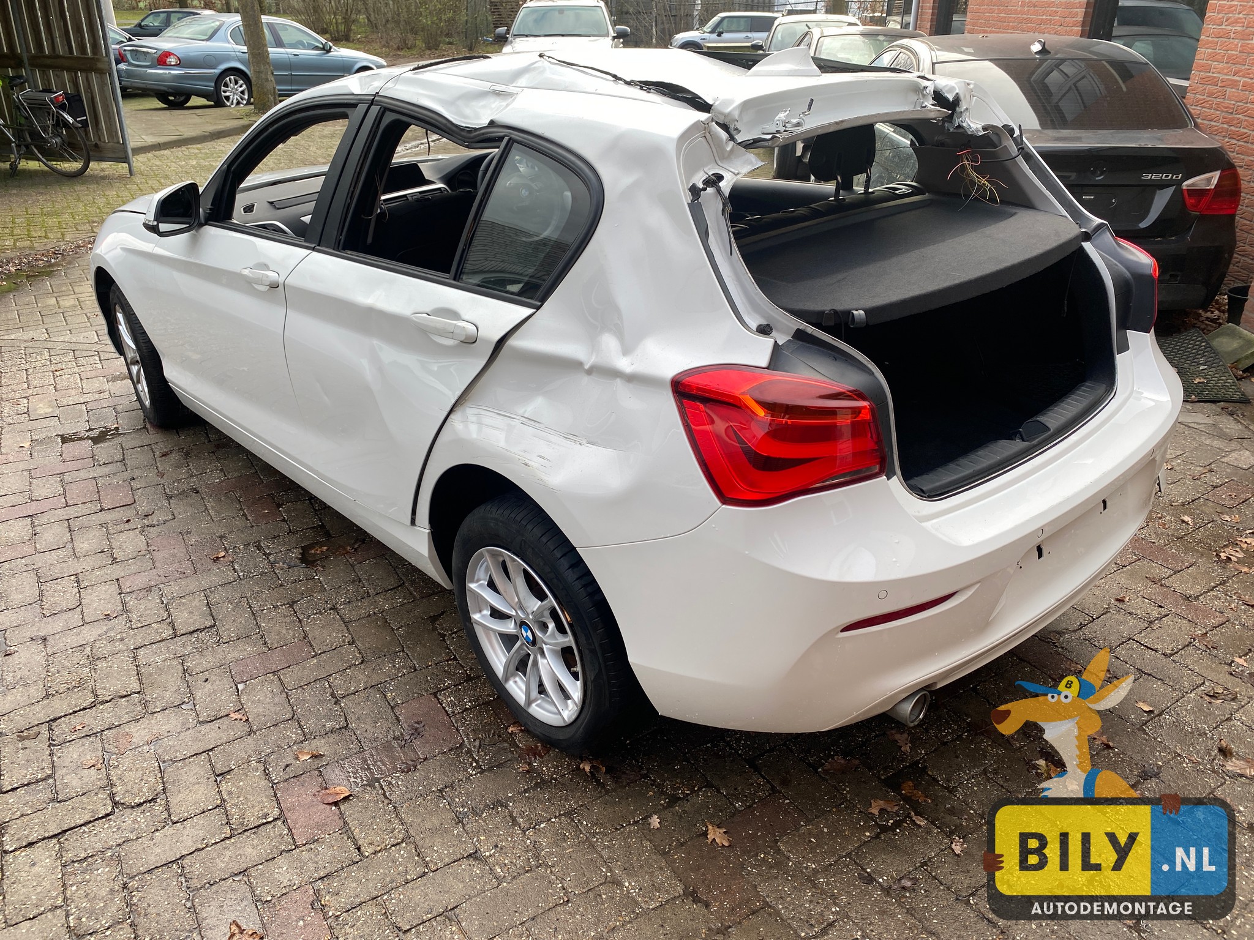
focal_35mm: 26
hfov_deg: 67.3
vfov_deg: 53.1
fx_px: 942
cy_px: 470
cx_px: 627
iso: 32
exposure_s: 1/460
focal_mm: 4.25
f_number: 1.8
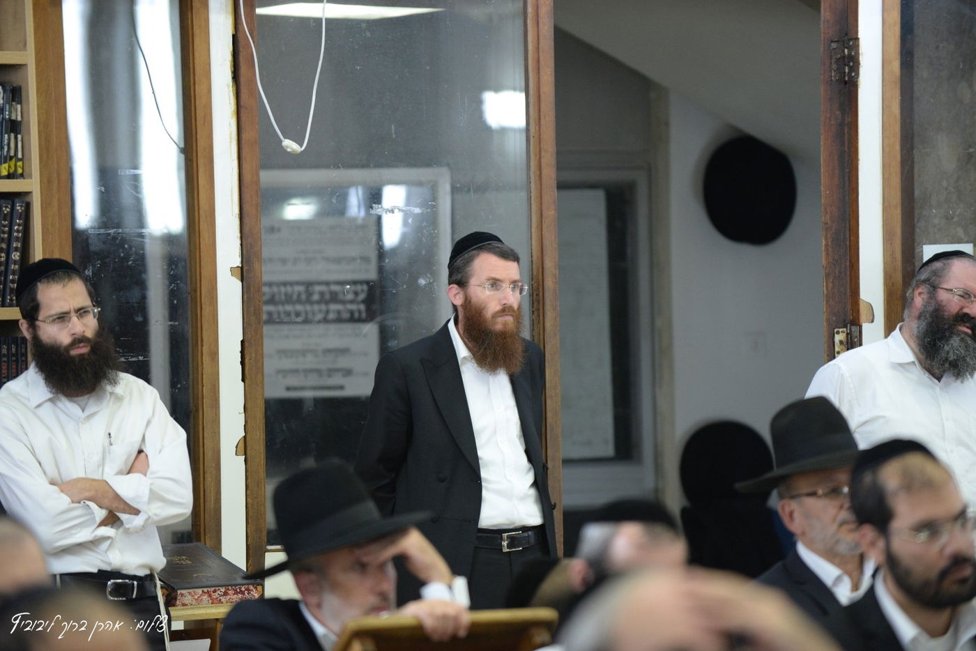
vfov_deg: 6.9
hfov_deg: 10.3
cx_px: 488
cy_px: 326
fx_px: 5423
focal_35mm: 200
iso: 2000
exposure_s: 1/160
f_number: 3.2
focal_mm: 200
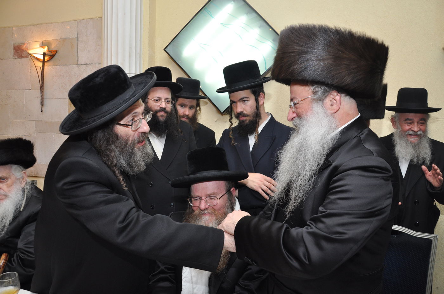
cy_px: 147
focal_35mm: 27
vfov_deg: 47.8
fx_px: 332
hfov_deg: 67.5
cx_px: 222
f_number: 5.6
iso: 640
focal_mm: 18
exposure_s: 1/100
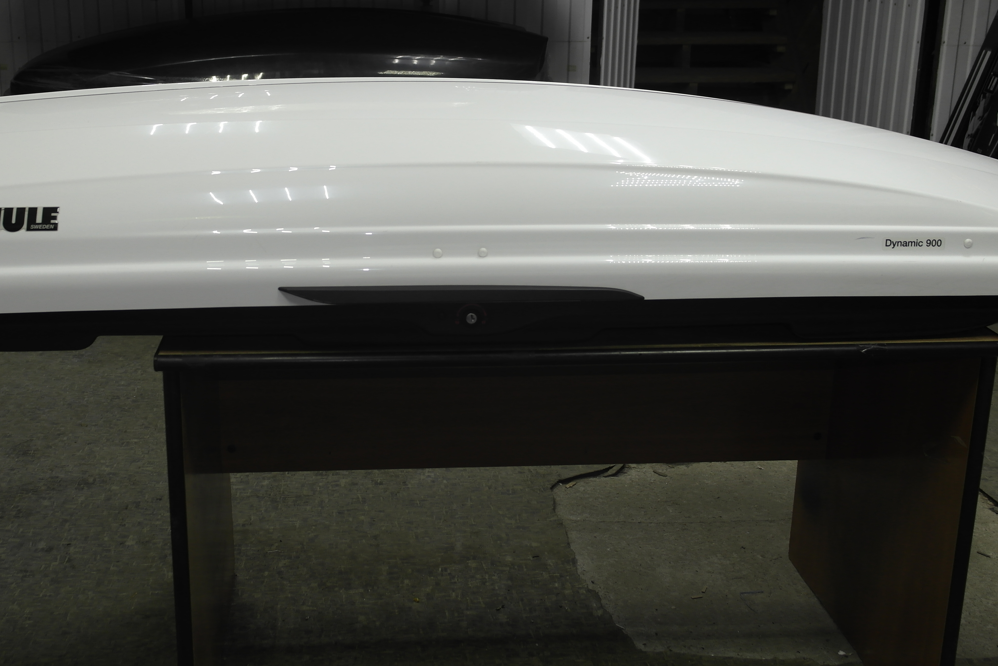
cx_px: 430
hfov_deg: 46.3
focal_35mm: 42
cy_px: 230
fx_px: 1164
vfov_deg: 31.7
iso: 200
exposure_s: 1/40
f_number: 4
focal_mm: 20
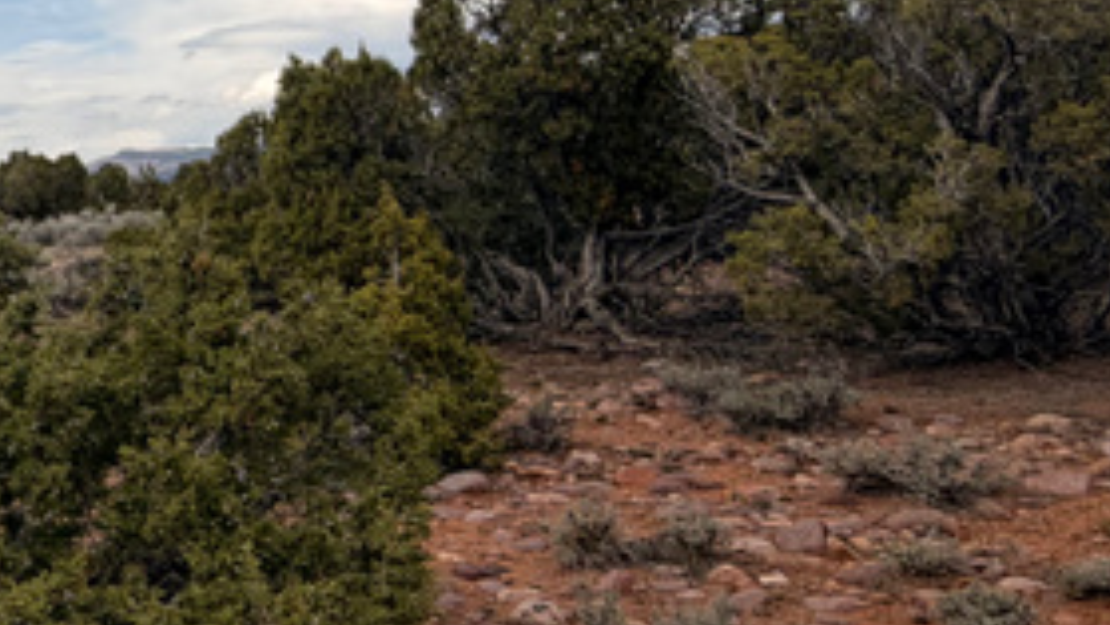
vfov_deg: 21.1
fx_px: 1648
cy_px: 92
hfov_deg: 31.1
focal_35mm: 56
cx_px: -235
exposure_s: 1/1497
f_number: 2.2
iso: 20
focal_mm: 2.22
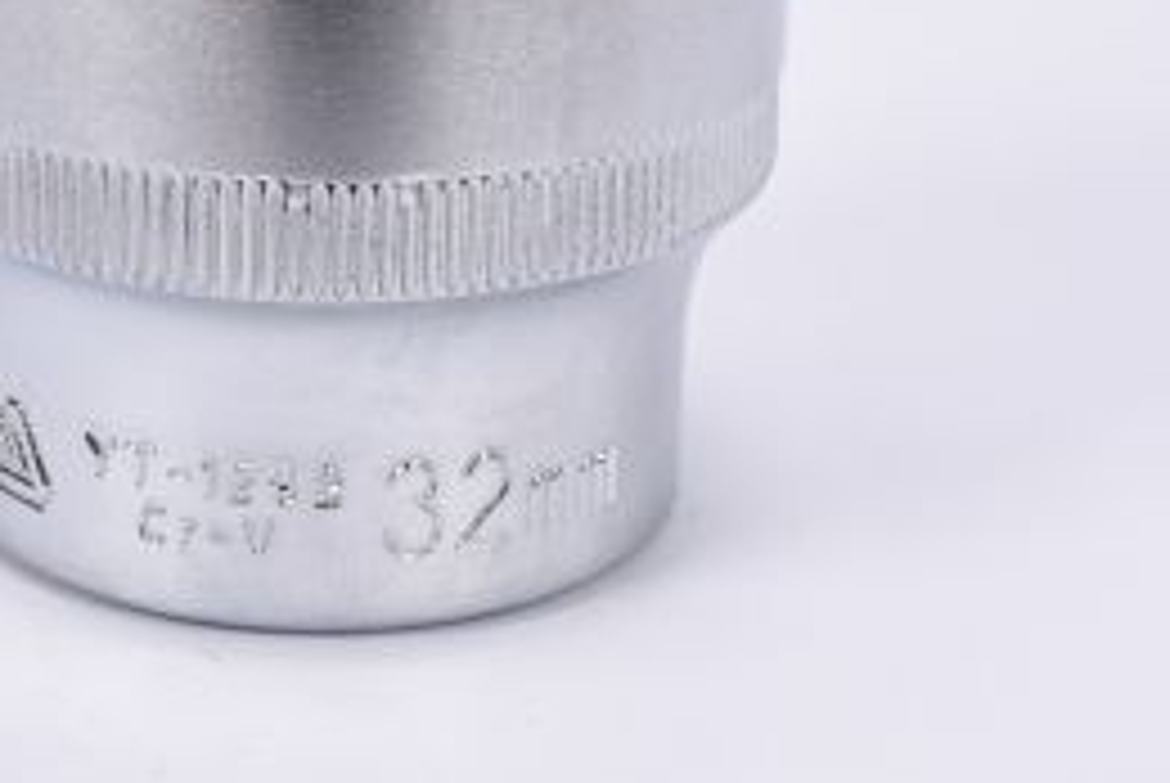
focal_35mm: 158
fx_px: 5141
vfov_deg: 8.7
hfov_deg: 13.0
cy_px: 45
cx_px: 353
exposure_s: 1/125
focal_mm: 50
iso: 250
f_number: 18
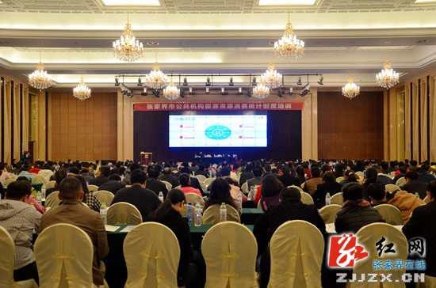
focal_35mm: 39
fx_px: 471
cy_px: 144
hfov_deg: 49.7
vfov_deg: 34.0
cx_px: 218
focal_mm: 26
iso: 800
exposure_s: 1/50
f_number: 5
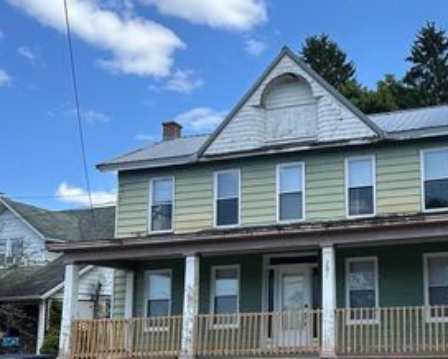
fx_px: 571
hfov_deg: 41.2
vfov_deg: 34.5
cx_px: 354
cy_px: 246
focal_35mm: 43
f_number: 1.78
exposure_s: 1/2299
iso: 80
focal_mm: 6.86
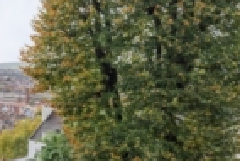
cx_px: -69
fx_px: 601
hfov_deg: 20.7
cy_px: 75
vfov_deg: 15.2
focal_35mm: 90
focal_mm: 21
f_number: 7.1
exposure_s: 1/100
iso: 200
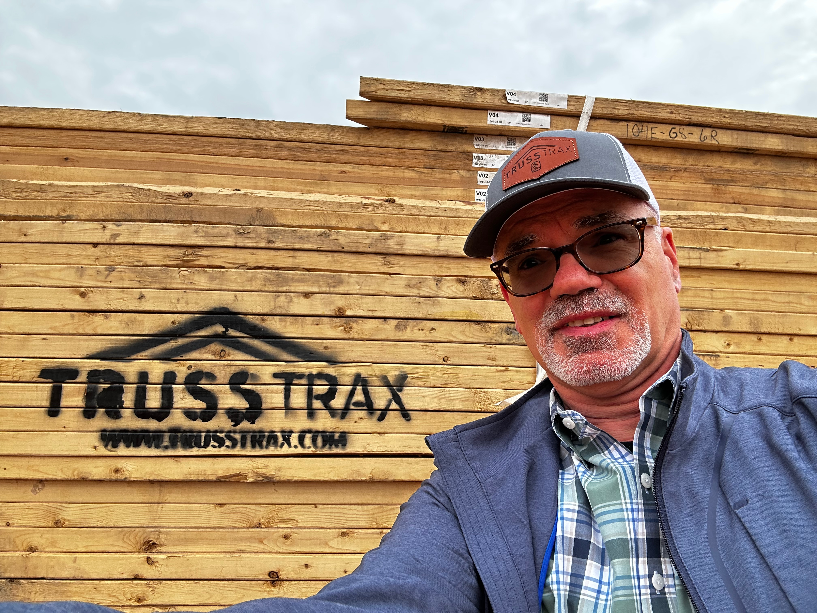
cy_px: 306
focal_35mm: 23
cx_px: 408
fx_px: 543
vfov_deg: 58.9
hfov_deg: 73.9
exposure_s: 1/172
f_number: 1.9
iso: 32
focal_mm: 2.69
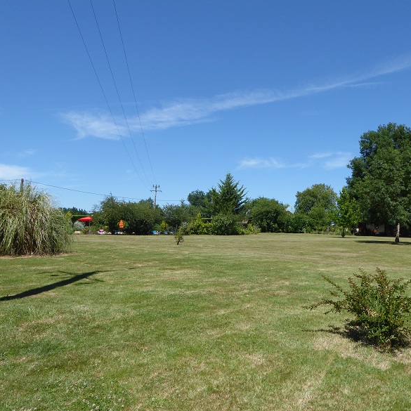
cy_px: 205
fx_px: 390
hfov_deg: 55.4
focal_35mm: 29
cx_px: 235
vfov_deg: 55.6
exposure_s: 1/800
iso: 80
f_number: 3.3
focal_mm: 4.3
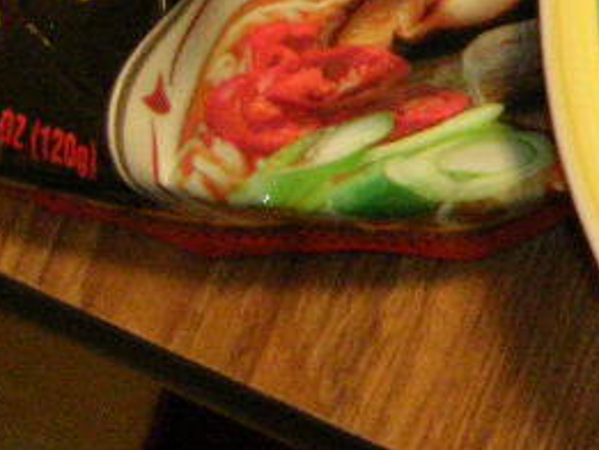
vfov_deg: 9.9
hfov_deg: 12.0
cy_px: 34
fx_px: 2580
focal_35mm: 149
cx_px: 1125
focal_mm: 5.8
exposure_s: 1/8
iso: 200
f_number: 2.8
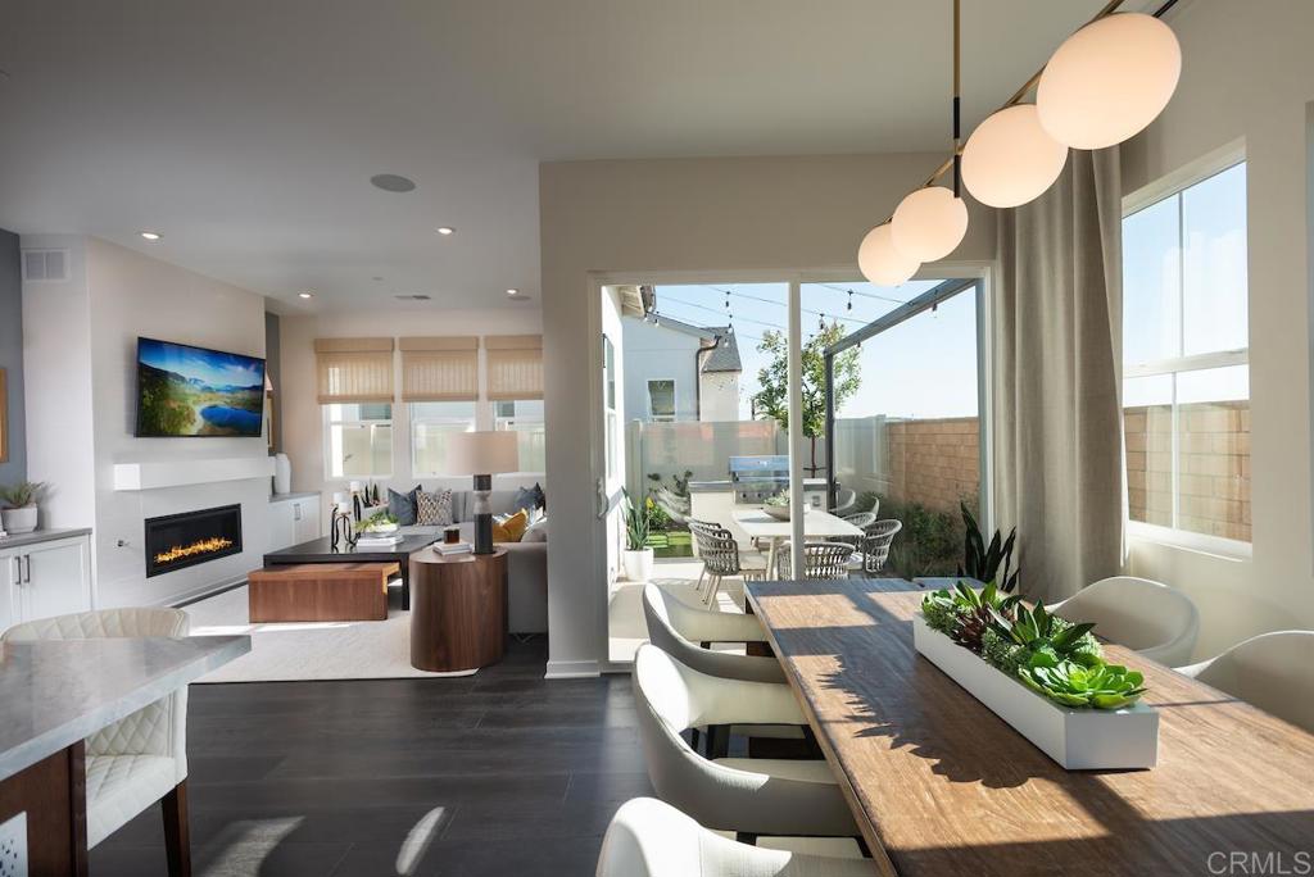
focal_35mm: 17
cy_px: 438
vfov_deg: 70.5
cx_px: 657
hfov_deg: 93.2
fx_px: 621
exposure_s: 1/80
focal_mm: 17
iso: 100
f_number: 9
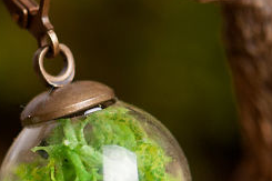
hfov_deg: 6.4
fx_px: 2439
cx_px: 81
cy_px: 71
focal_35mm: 323
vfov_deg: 4.2
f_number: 5.6
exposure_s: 1/80
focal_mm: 60
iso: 250
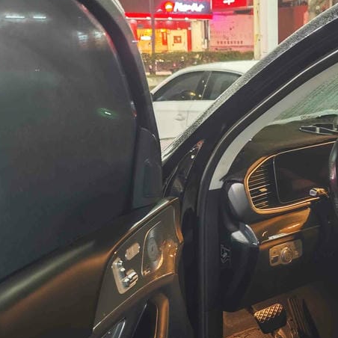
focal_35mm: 54
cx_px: 262
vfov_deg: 31.6
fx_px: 597
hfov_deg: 31.0
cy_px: 181
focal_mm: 8.72
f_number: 1.63
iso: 3200
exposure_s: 1/24
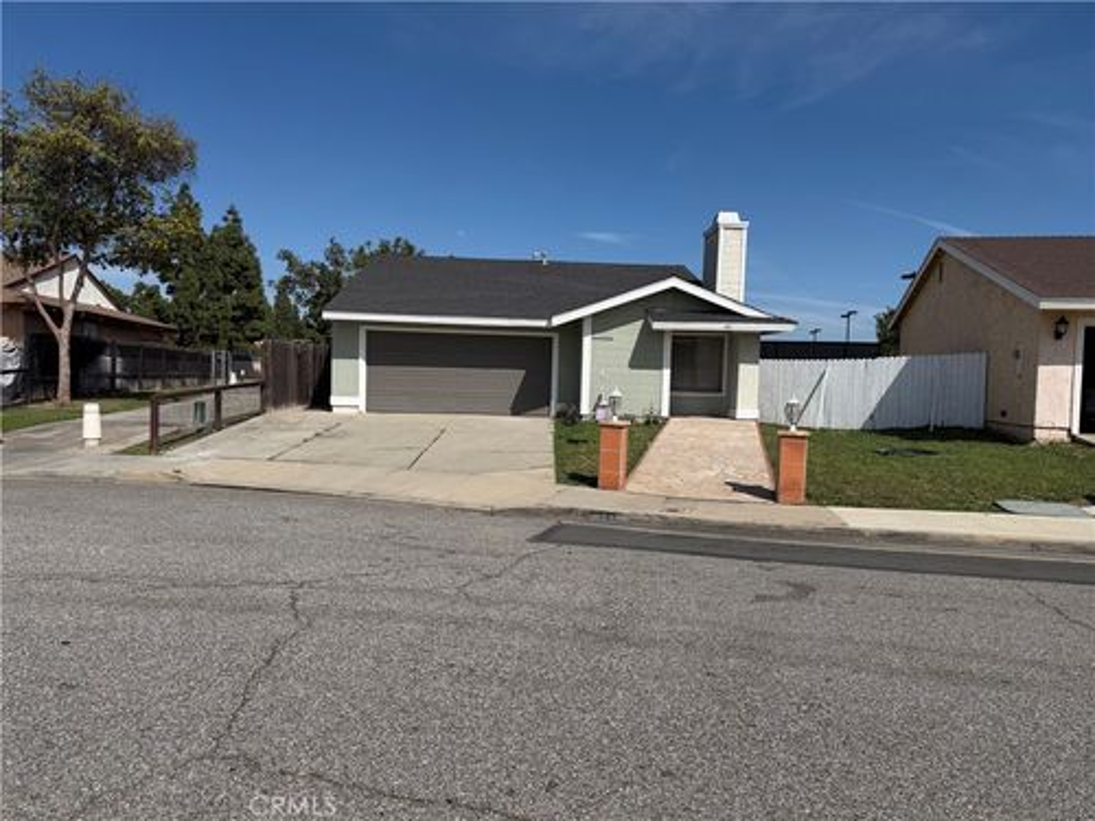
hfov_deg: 71.6
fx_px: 759
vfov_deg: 56.8
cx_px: 548
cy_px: 410
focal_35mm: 24
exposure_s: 1/10309
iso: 80
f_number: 1.78
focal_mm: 6.76
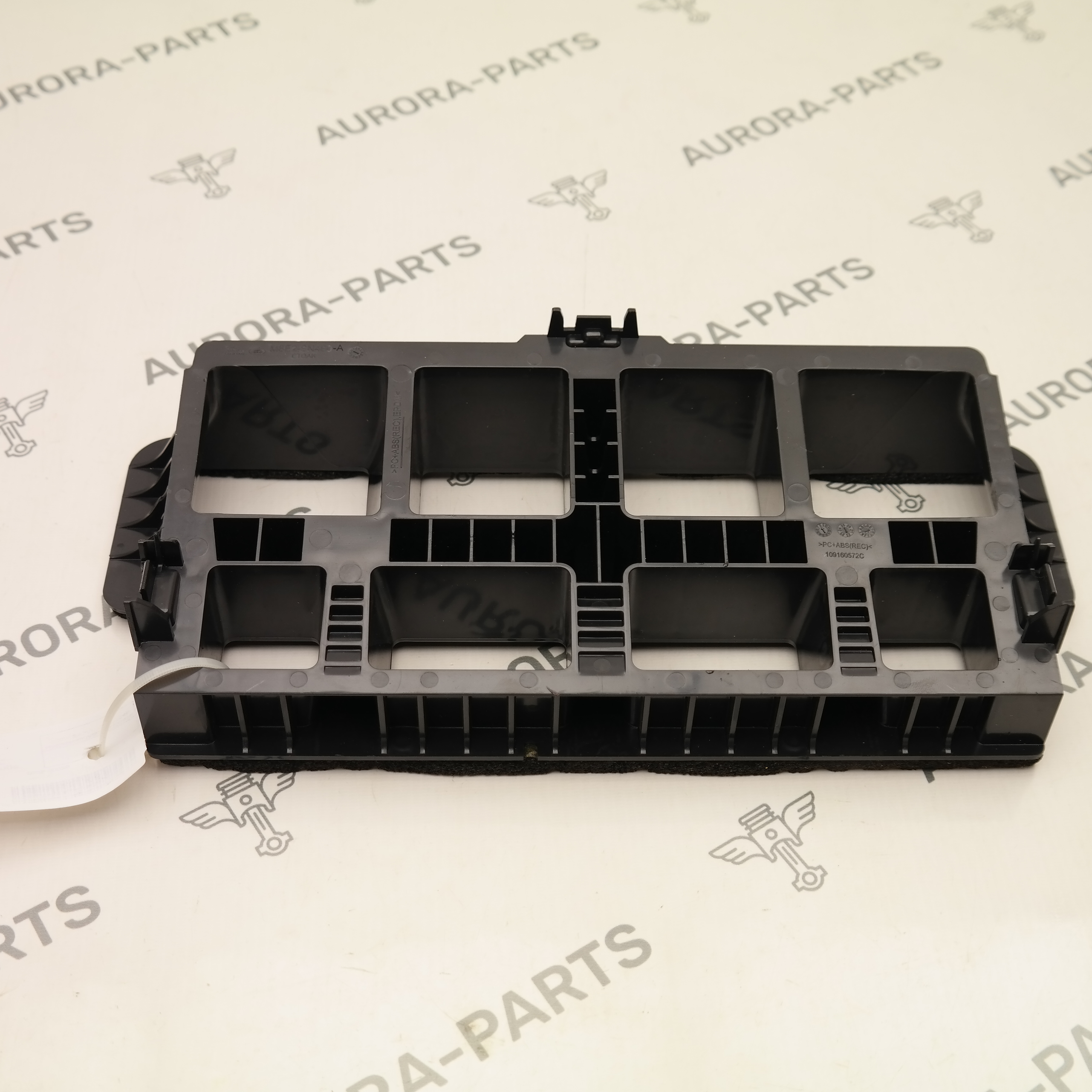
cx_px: 598
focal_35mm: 49
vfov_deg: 34.7
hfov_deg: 34.7
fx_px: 1749
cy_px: 543
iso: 200
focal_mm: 25
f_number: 4
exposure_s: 1/100
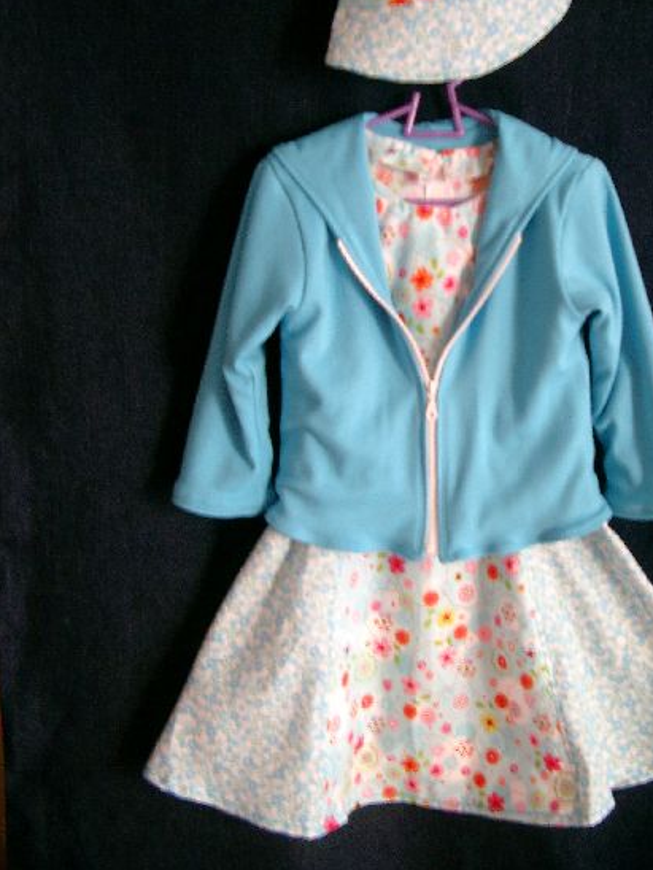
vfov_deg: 41.9
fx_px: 1132
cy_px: 361
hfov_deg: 32.1
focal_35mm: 45
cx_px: 394
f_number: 2.6
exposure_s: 1/10
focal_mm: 7.6
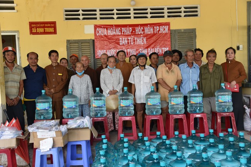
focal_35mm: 38
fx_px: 265
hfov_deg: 50.7
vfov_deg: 35.1
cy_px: 84
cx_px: 126
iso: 400
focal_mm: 38
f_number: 5
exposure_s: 1/100
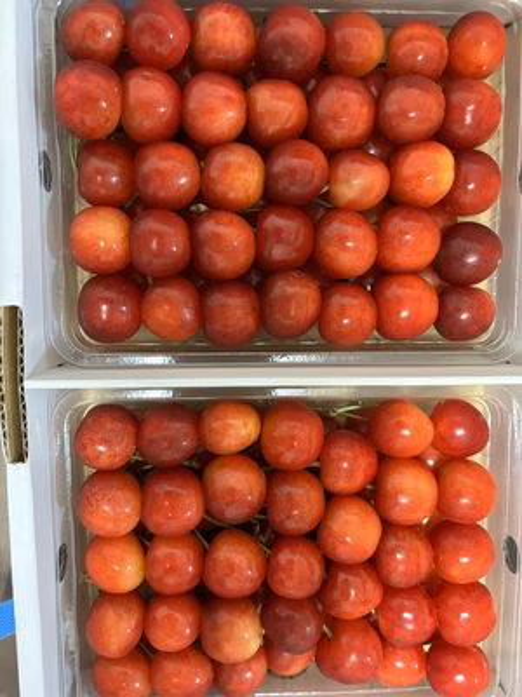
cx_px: 261
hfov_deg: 53.1
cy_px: 348
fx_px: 523
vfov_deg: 67.3
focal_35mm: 26
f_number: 1.6
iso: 500
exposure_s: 1/60
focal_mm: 5.96
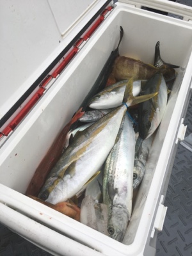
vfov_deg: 61.7
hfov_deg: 48.2
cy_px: 128
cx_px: 96
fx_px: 214
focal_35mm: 29
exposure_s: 1/262
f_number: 2.2
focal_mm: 4.15
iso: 25
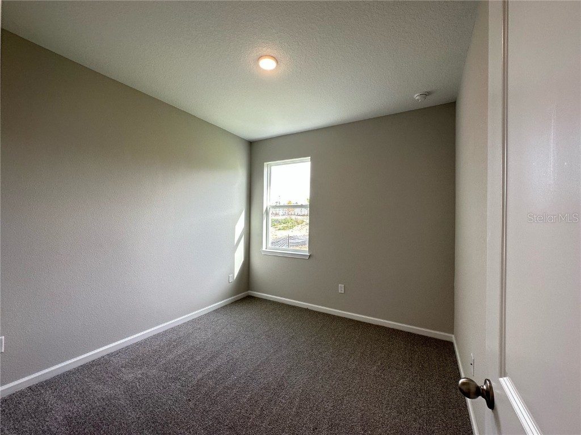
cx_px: 290
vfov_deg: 85.7
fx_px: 235
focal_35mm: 14
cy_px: 218
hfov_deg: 102.1
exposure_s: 1/120
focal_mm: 2.22
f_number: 2.2
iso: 80
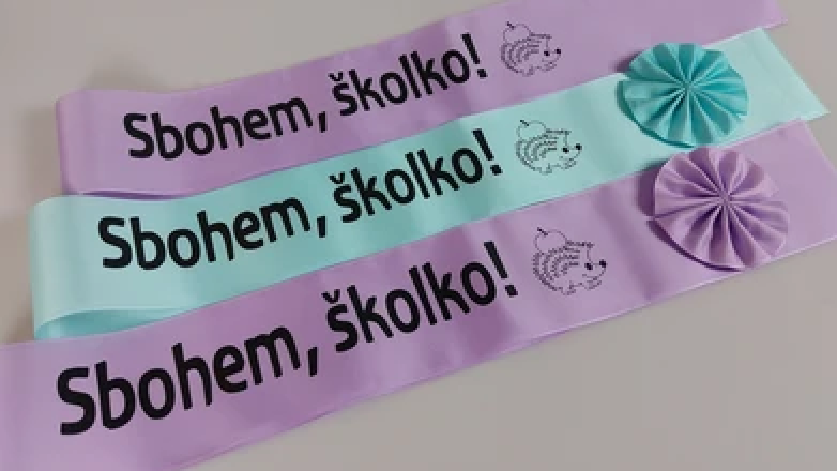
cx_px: 411
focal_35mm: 29
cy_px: 236
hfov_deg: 66.1
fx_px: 644
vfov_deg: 40.2
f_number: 1.8
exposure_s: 1/50
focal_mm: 4
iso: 100
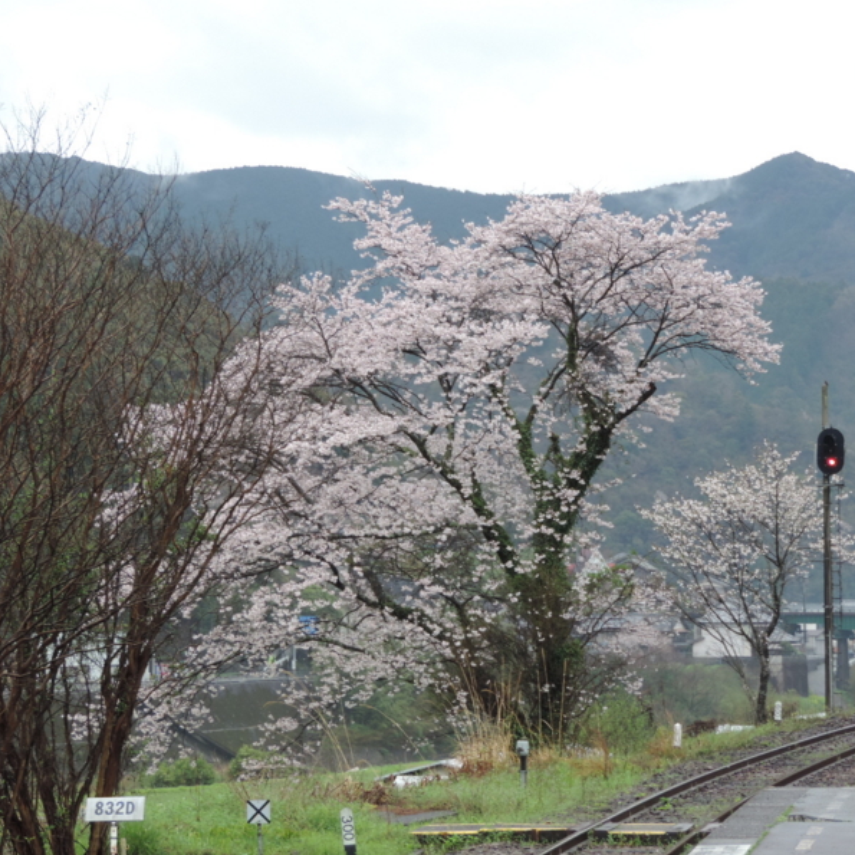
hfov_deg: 16.3
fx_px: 2990
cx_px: 526
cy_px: 428
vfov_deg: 16.3
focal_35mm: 107
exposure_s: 1/100
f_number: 4.1
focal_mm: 16
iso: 90
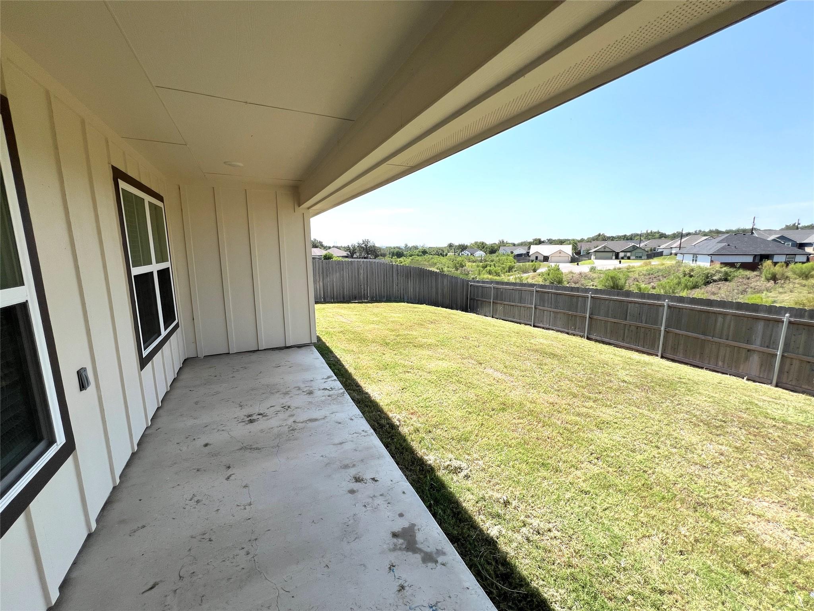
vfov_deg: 89.9
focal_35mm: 13
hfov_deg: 106.2
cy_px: 306
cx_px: 407
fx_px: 306
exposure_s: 1/1727
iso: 32
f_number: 1.8
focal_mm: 1.57
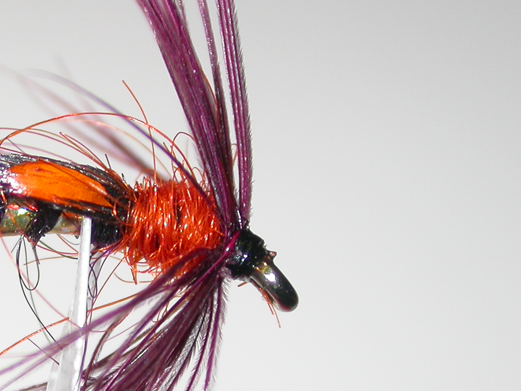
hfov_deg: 7.6
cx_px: 36
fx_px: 3914
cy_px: 227
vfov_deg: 5.7
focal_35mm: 260
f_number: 4.4
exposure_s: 1/140
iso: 100
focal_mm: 25.3
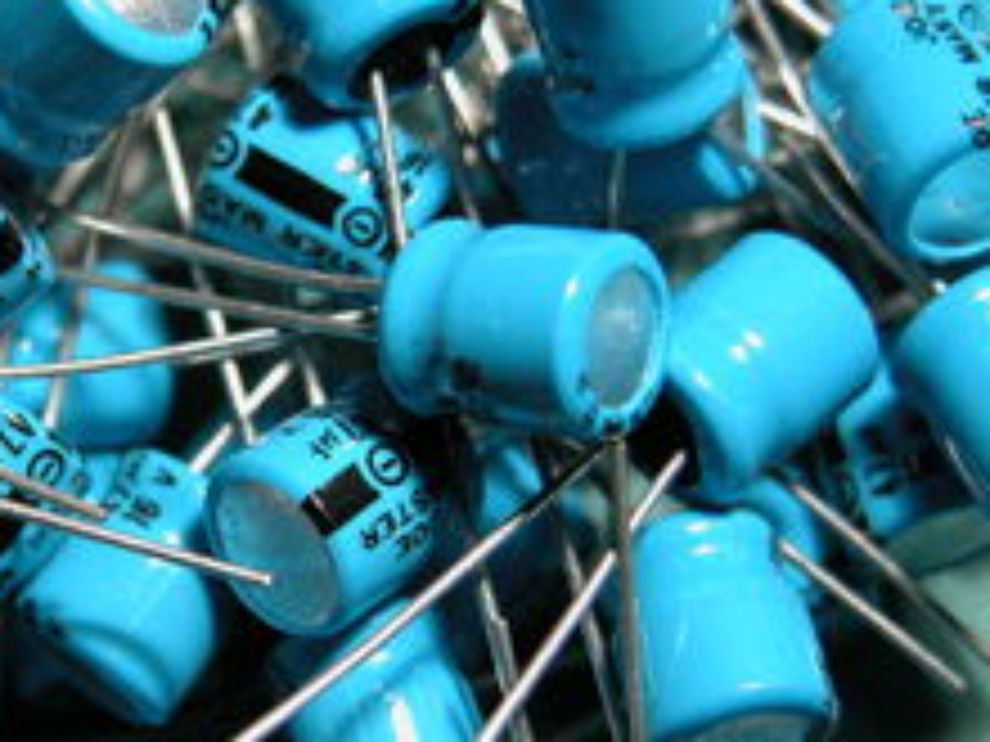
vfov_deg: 10.4
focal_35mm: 142
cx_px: 198
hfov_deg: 13.8
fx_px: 4061
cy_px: 481
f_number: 3.4
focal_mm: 19.9
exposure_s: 1/37.6
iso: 100
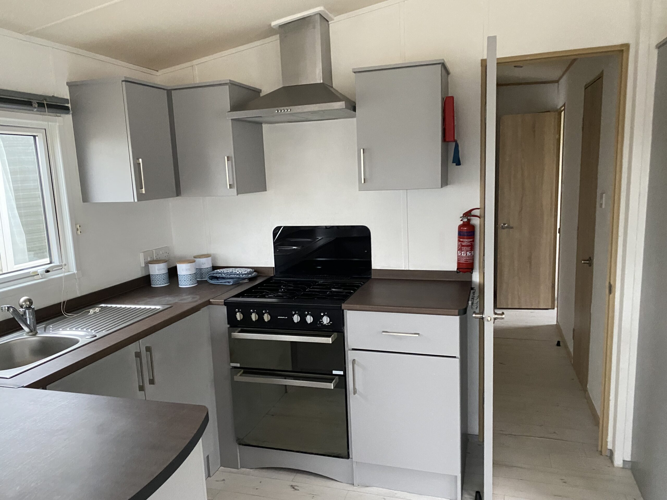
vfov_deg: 53.1
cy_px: 250
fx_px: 501
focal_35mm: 26
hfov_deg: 67.3
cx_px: 334
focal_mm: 4.25
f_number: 1.8
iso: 500
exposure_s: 1/50
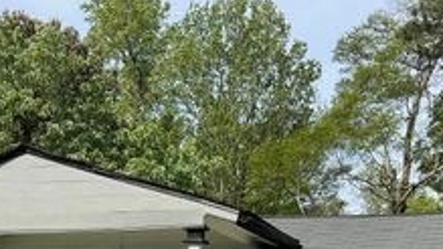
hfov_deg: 29.3
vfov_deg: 15.4
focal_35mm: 72
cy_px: 374
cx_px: 200
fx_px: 845
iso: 16
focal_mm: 3
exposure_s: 1/1035
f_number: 1.8
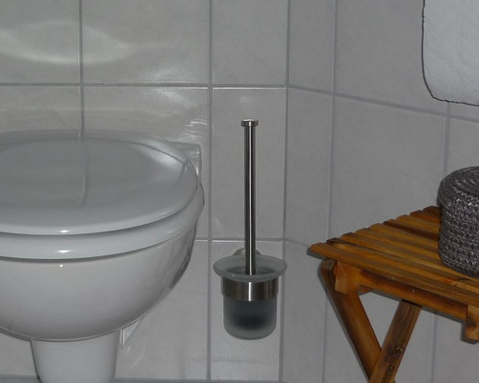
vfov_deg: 19.8
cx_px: 148
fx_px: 1092
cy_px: 112
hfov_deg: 24.6
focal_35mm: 77
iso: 100
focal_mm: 5.5
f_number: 2.8
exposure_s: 1/30
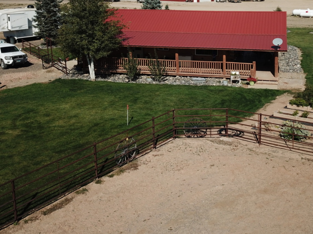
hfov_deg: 42.5
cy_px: 45
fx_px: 398
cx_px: 201
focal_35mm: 44
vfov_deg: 32.0
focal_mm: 4.73
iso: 100
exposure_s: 1/3021
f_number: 2.2
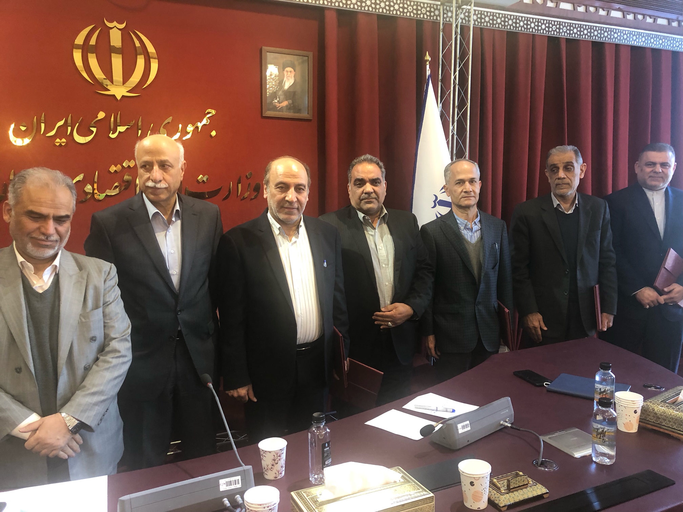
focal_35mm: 28
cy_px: 256
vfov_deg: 49.7
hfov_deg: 63.4
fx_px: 552
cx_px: 342
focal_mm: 3.99
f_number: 1.8
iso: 64
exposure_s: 1/17
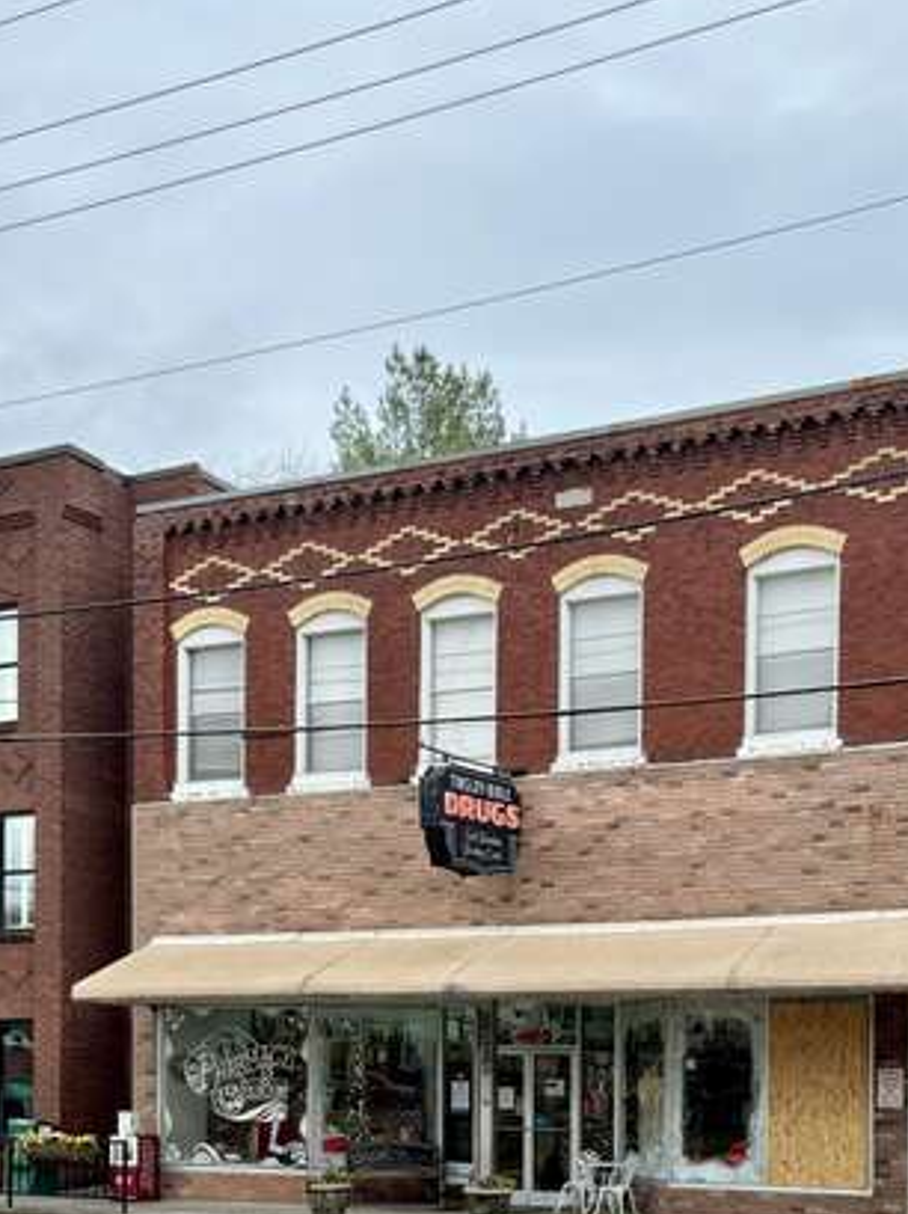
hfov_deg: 30.6
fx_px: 1646
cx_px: 599
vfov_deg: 37.6
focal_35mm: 47
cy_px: 1113
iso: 80
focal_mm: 6.86
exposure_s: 1/464
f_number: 1.78
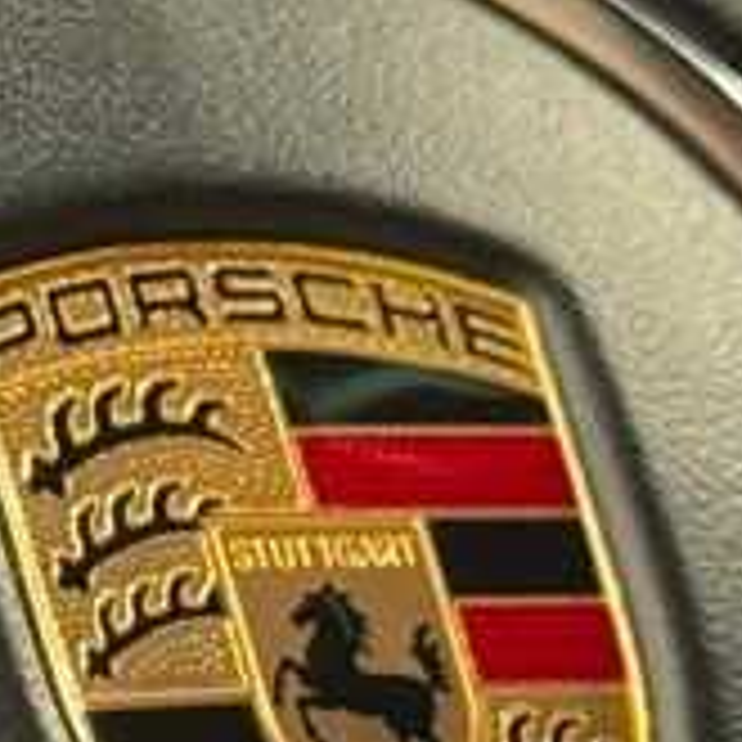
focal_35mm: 263
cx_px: 58
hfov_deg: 6.6
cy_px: 926
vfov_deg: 6.6
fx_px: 6378
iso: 250
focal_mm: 6.76
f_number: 1.78
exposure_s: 1/60
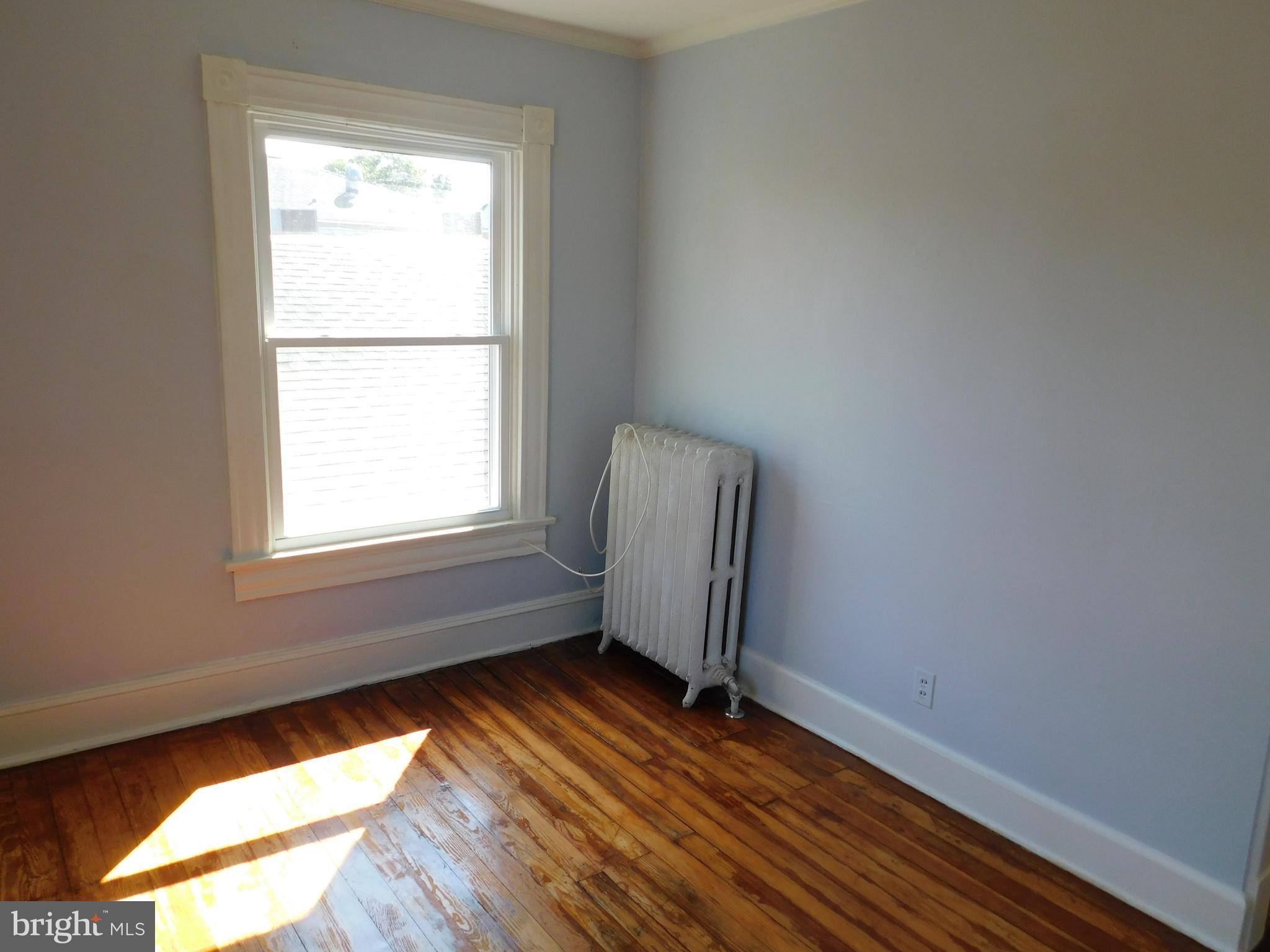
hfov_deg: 69.4
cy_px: 476
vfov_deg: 54.9
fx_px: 917
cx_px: 635
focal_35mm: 25
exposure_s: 1/80
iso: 125
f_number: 3.1
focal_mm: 4.5
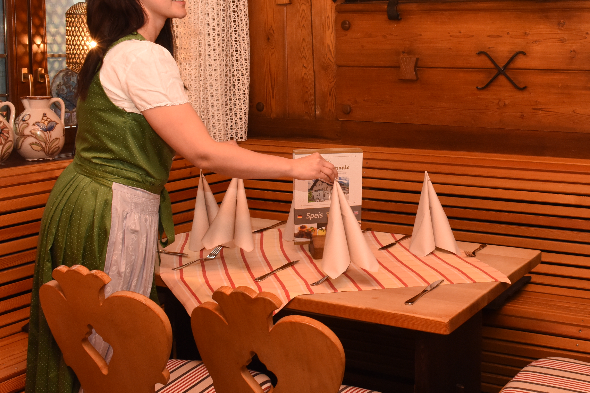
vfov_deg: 29.1
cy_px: 139
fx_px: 754
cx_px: 456
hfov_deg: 41.2
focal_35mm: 46
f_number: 10
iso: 2000
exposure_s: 1/25
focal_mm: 24
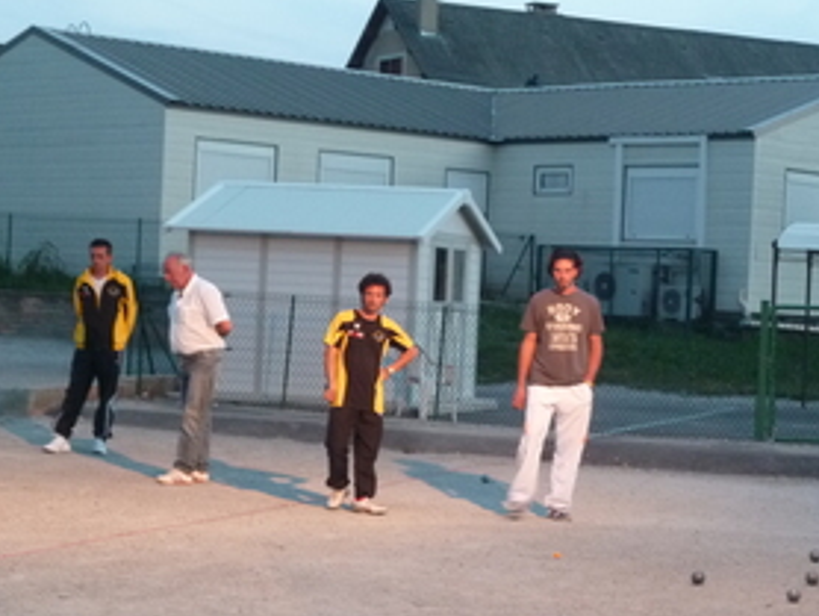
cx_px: 499
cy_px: 340
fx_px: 2273
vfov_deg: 15.4
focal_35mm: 96
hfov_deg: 20.4
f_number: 5
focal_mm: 11
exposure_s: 1/10
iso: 400
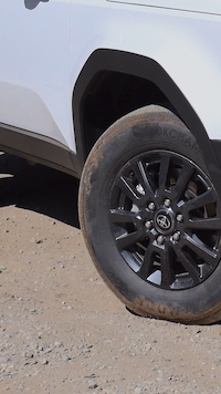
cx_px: 345
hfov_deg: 9.8
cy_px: 25
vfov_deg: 17.6
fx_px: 1251
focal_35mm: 120
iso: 640
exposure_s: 1/8000
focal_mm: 23
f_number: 5
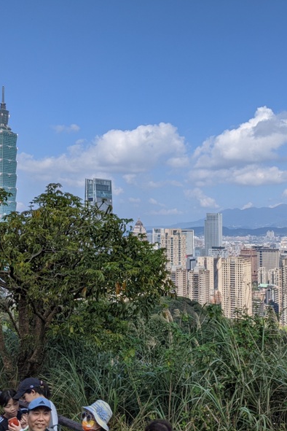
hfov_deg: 34.9
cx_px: 177
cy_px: 213
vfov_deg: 50.7
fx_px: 454
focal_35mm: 38
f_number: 1.73
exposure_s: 1/4673
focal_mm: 4.38
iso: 68
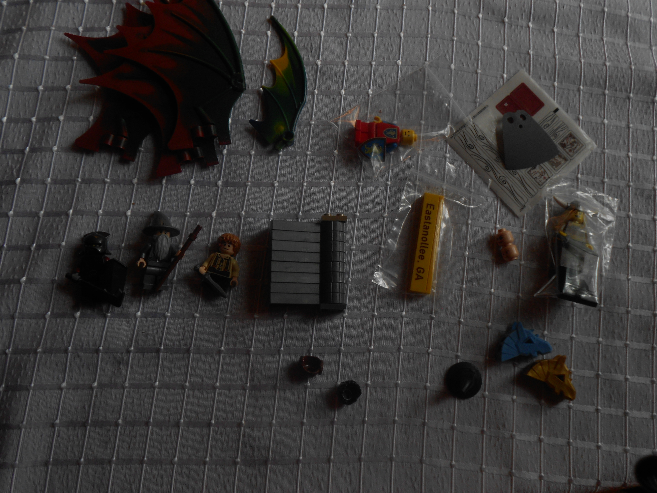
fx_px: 607
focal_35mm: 32
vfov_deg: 44.2
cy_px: 246
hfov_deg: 56.8
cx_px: 328
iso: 80
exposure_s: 1/50
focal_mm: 5.8
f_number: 3.6
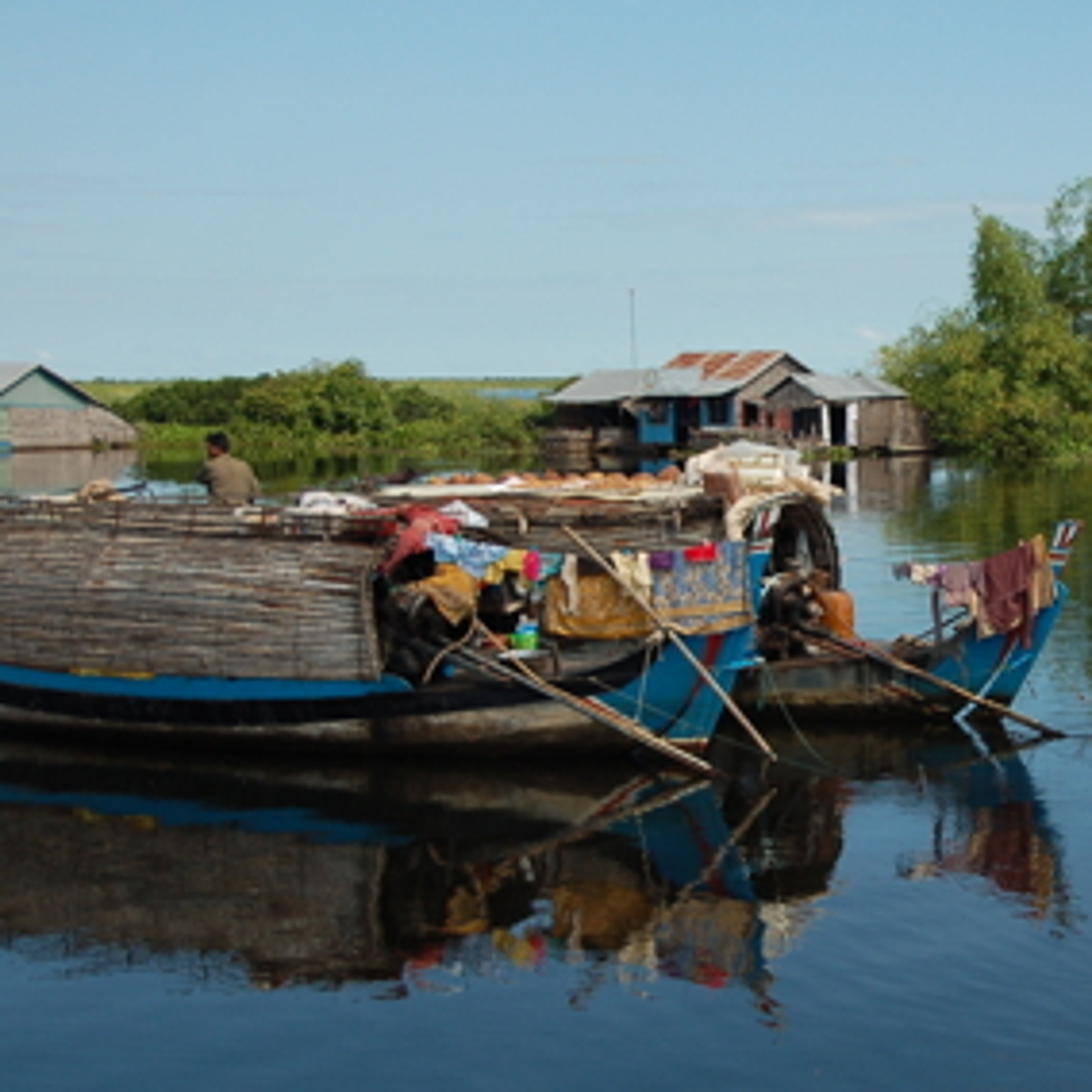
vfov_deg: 25.0
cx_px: 873
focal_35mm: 69
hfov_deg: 24.6
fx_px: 2463
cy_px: 584
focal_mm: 28
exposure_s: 1/1600
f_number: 4
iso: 200
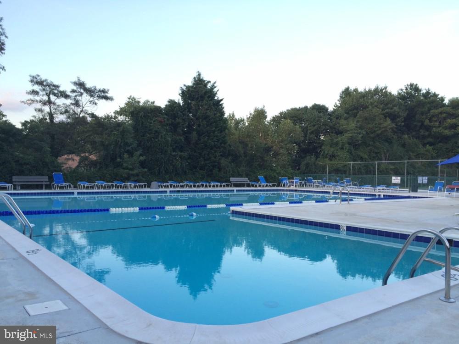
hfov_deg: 61.7
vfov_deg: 48.2
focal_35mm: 29
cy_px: 172
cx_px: 230
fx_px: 385
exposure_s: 1/155
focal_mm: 4.15
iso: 32
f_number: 2.2
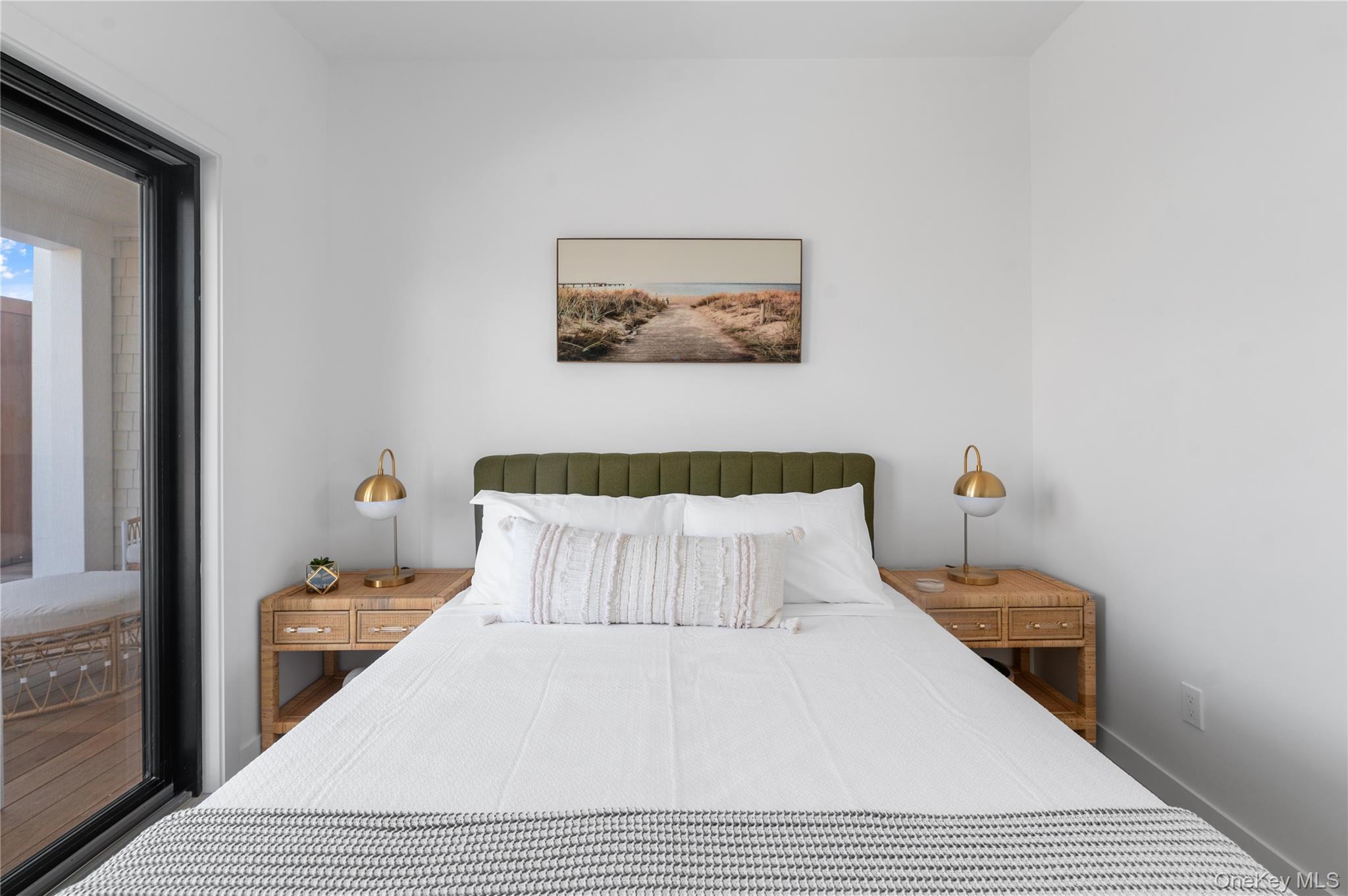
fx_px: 599
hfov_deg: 96.8
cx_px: 674
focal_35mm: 16
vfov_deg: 73.7
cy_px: 448
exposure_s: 1/10
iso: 320
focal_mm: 16
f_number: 7.1
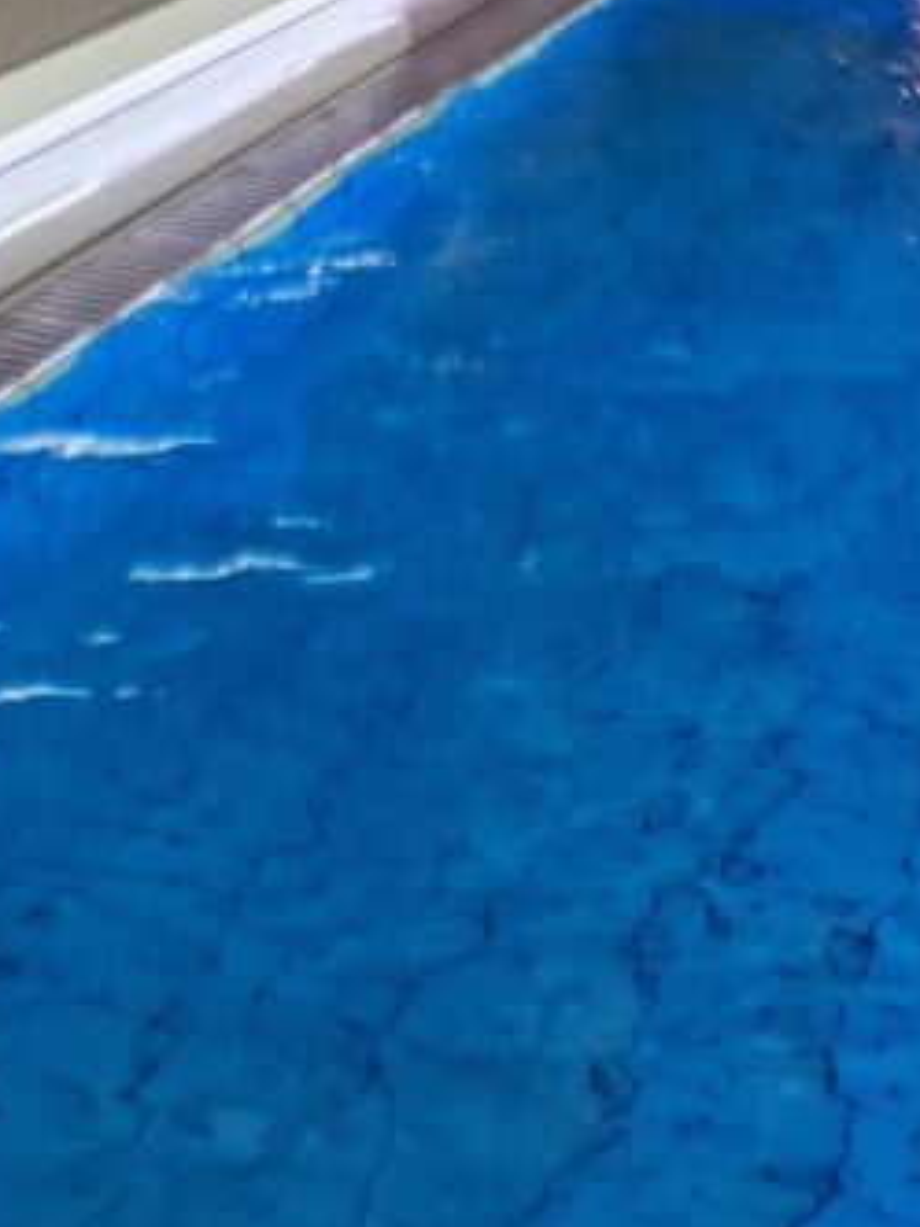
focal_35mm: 71
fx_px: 2516
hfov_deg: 20.7
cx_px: 366
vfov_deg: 24.1
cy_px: -355
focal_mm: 6.4
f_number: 1.8
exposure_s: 1/120
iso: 640
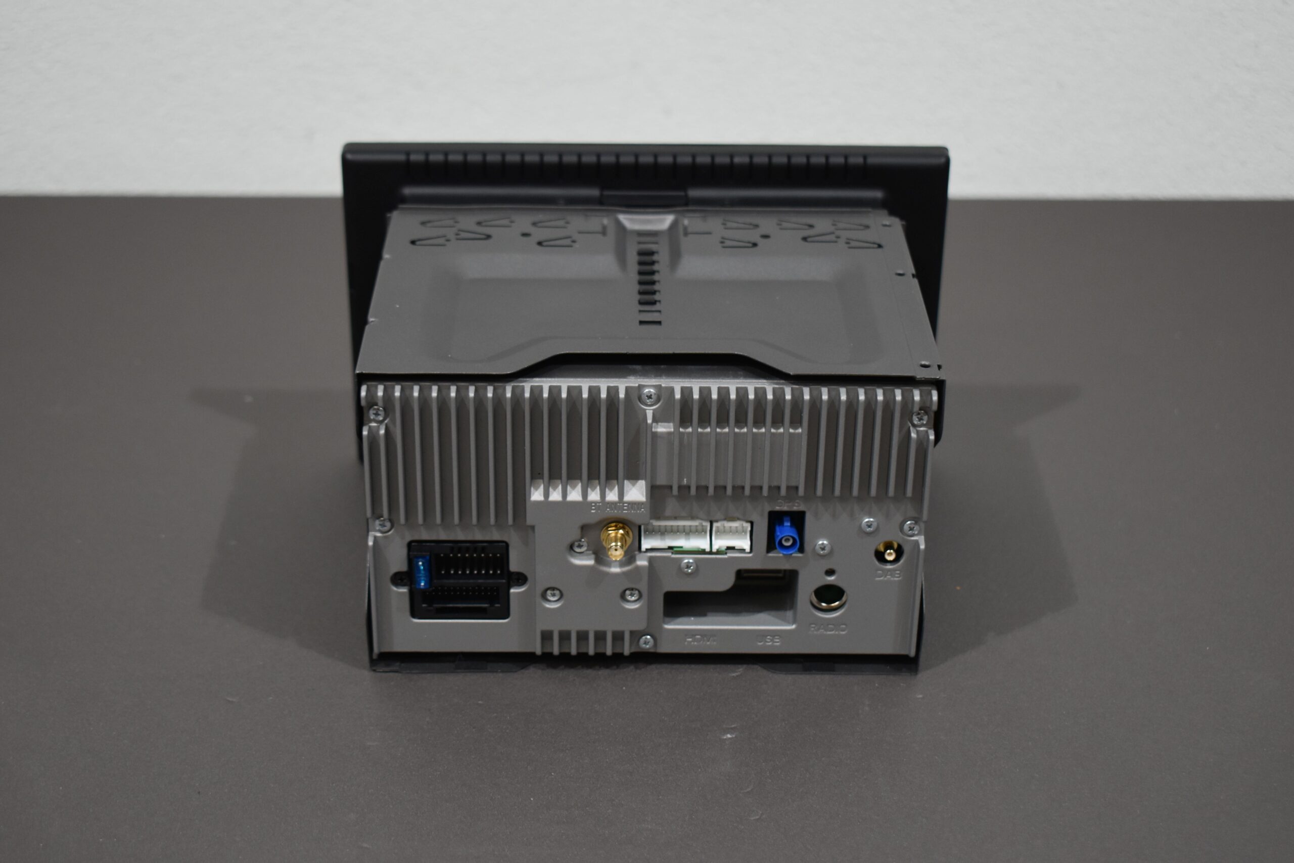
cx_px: 647
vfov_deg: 22.6
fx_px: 2157
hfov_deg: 33.4
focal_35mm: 60
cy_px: 432
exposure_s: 1/125
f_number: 4.8
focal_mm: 40
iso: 800
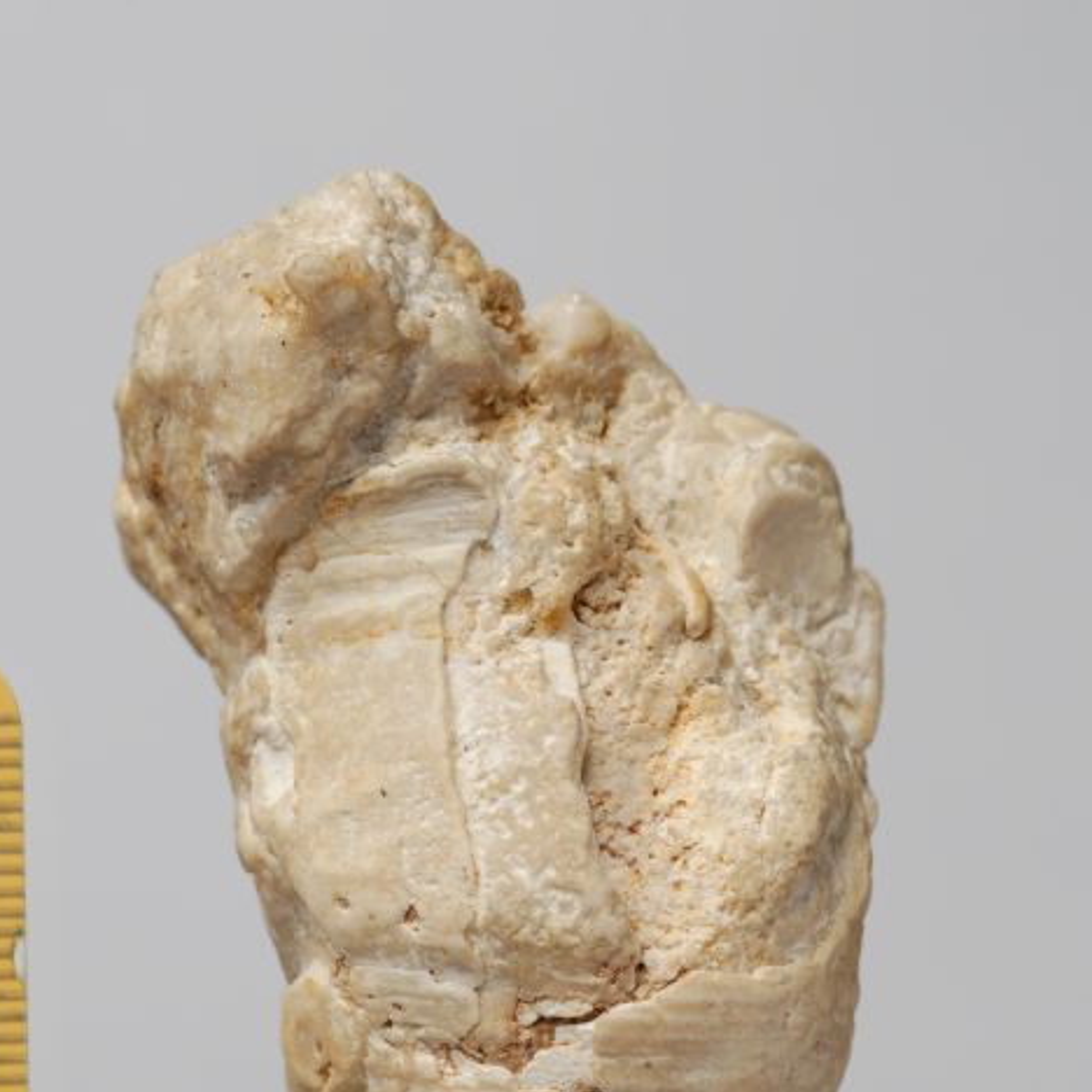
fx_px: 6567
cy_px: 870
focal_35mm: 184
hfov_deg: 9.5
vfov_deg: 9.5
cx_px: 544
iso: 100
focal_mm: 90
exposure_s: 1/6
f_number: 11
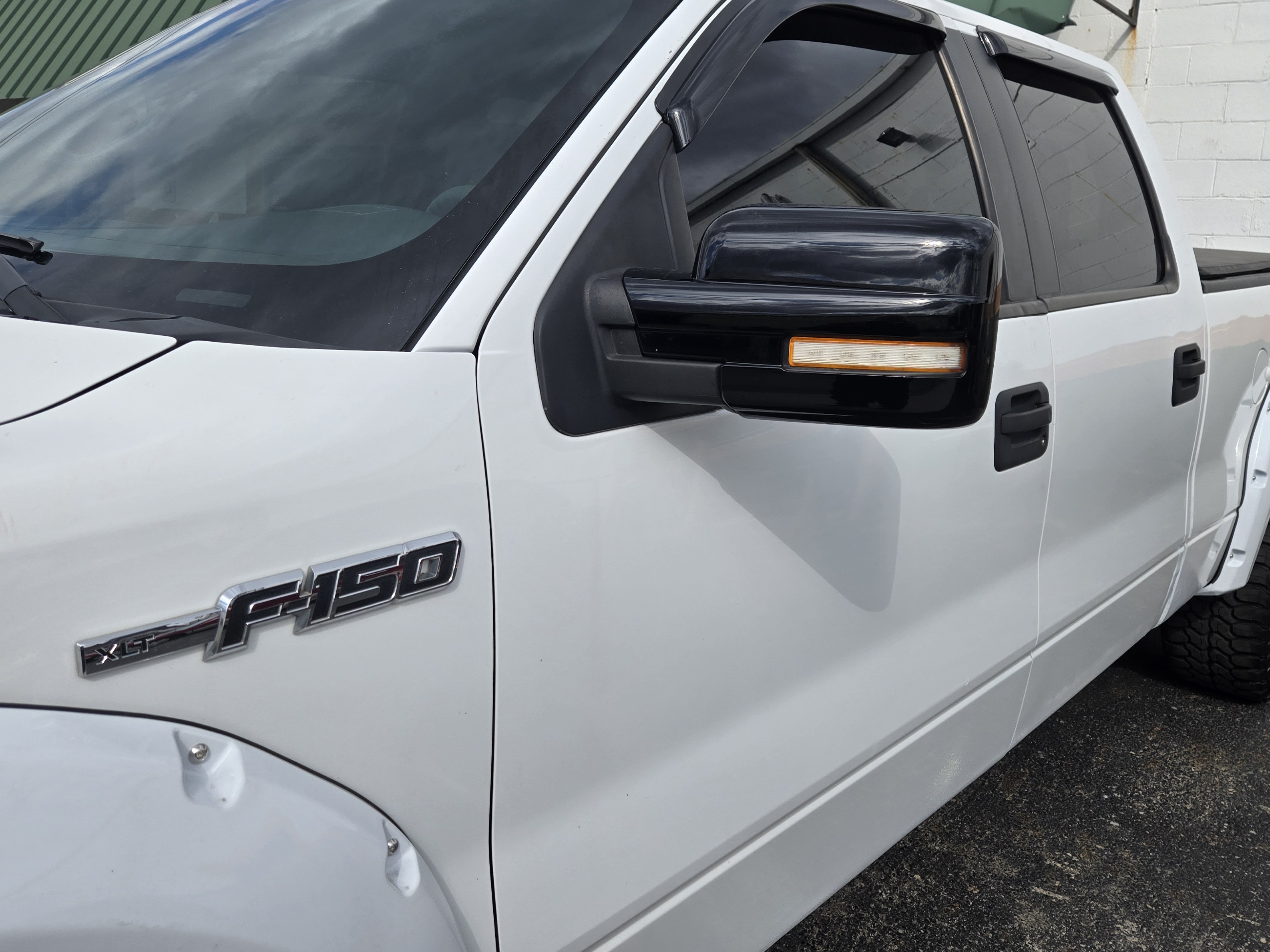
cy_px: 398
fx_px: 1064
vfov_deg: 48.0
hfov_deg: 61.7
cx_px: 652
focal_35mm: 29
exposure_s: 1/2175
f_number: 1.8
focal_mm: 5.4
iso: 25
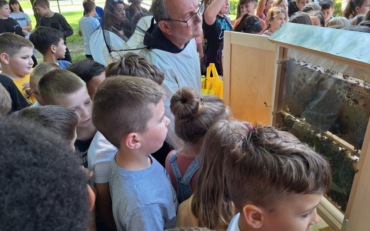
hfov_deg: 72.6
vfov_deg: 49.2
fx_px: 252
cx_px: 187
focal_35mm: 25
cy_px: 110
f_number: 1.8
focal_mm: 5.54
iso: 40
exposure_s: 1/265
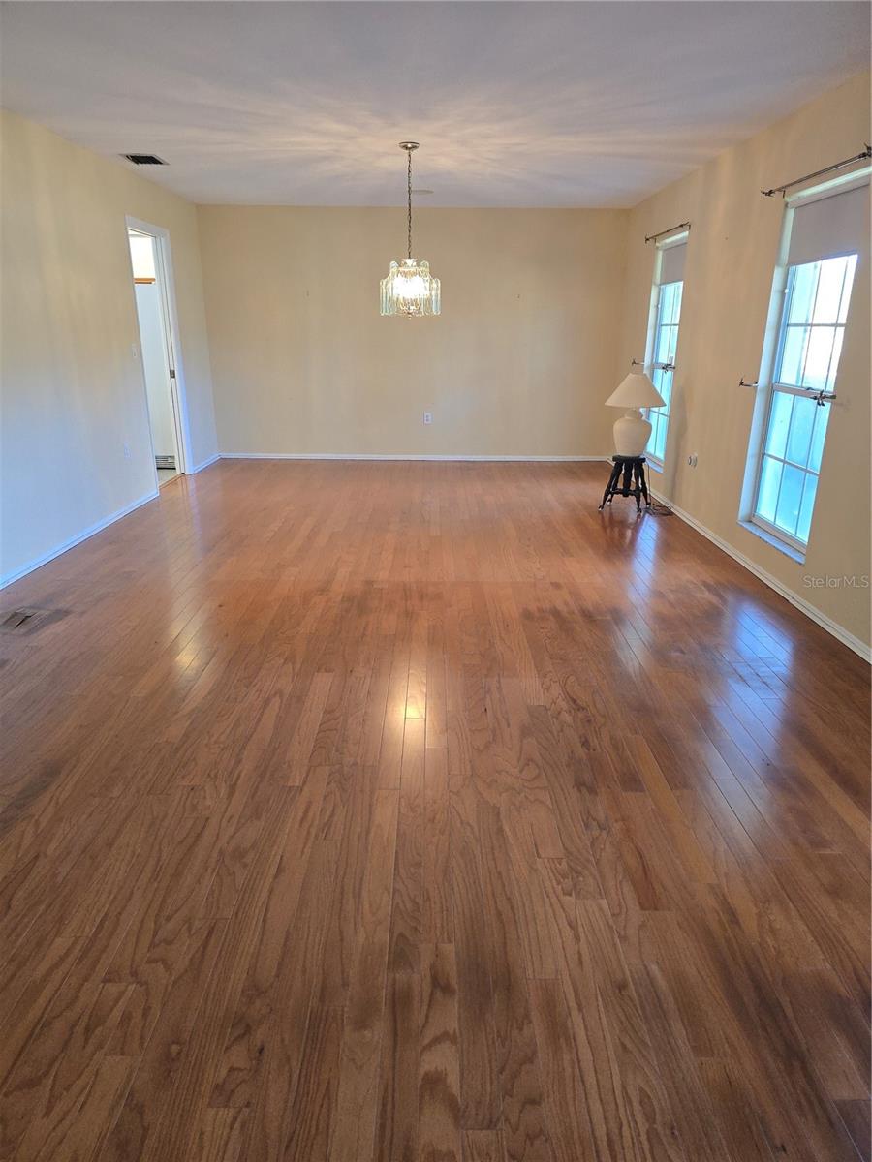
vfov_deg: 73.9
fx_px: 773
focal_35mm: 23
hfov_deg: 58.9
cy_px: 581
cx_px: 436
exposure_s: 1/120
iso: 200
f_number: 1.7
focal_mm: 6.3
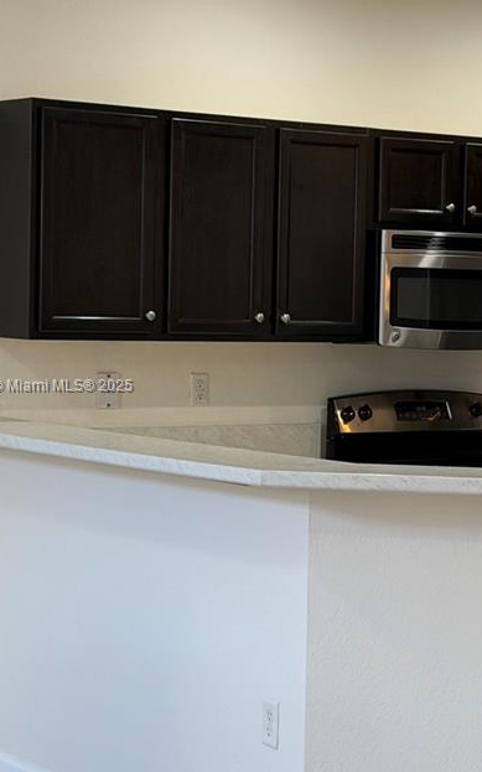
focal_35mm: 98
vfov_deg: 21.2
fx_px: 2061
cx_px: 463
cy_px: 387
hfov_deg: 13.2
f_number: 1.78
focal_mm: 6.76
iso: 100
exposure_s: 1/60
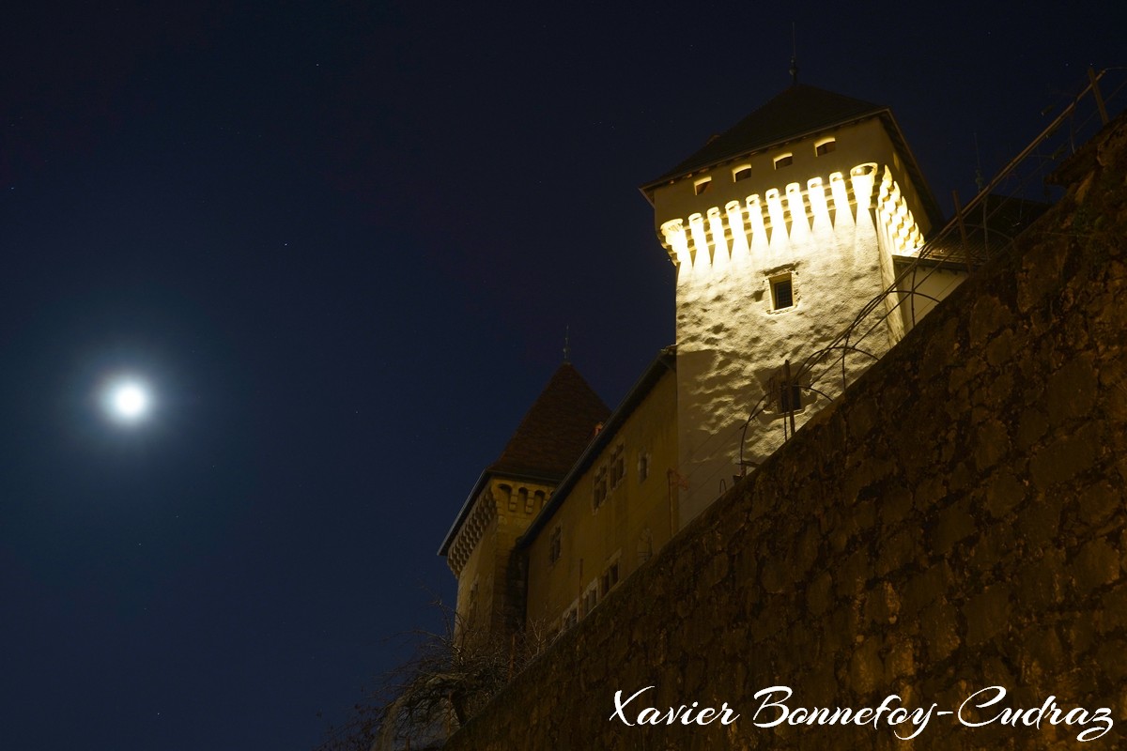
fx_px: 1252
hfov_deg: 48.5
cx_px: 564
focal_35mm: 40
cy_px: 376
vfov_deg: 33.4
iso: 800
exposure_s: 1/2
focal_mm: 40
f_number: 4
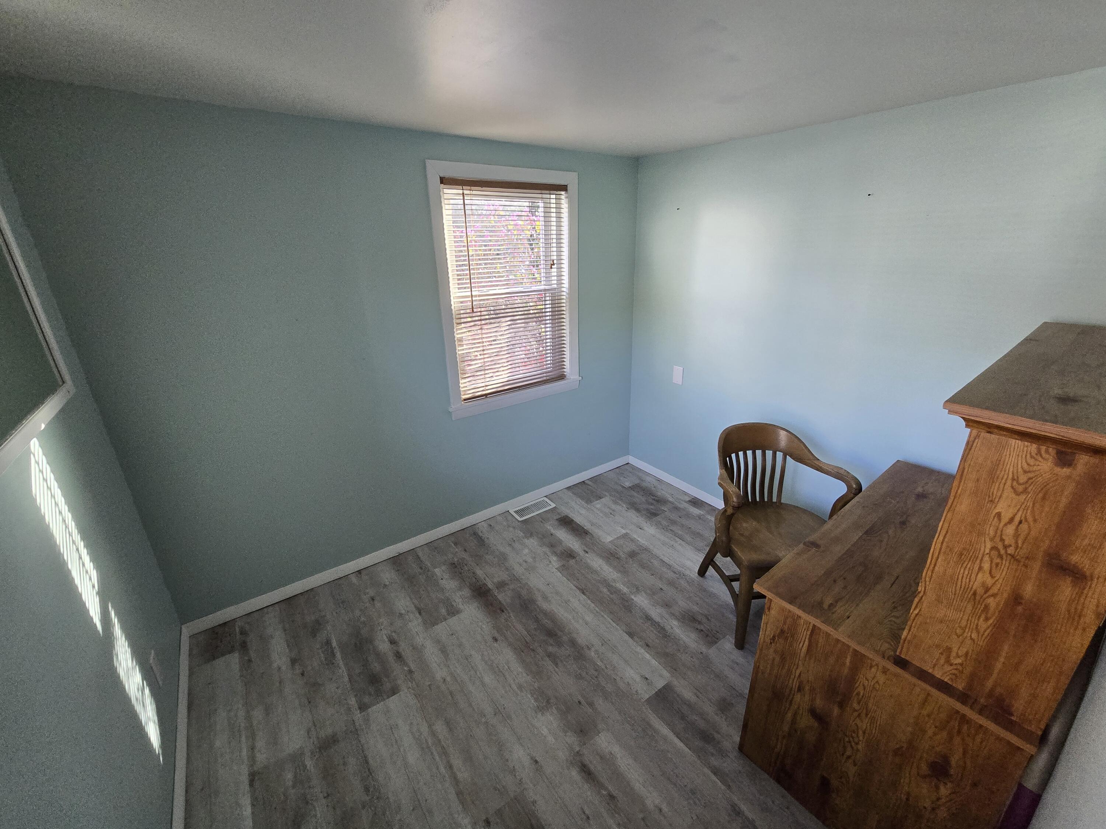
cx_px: 553
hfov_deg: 106.2
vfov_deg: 89.9
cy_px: 414
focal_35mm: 13
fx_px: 415
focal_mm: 2.2
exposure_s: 1/60
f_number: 2.2
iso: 320
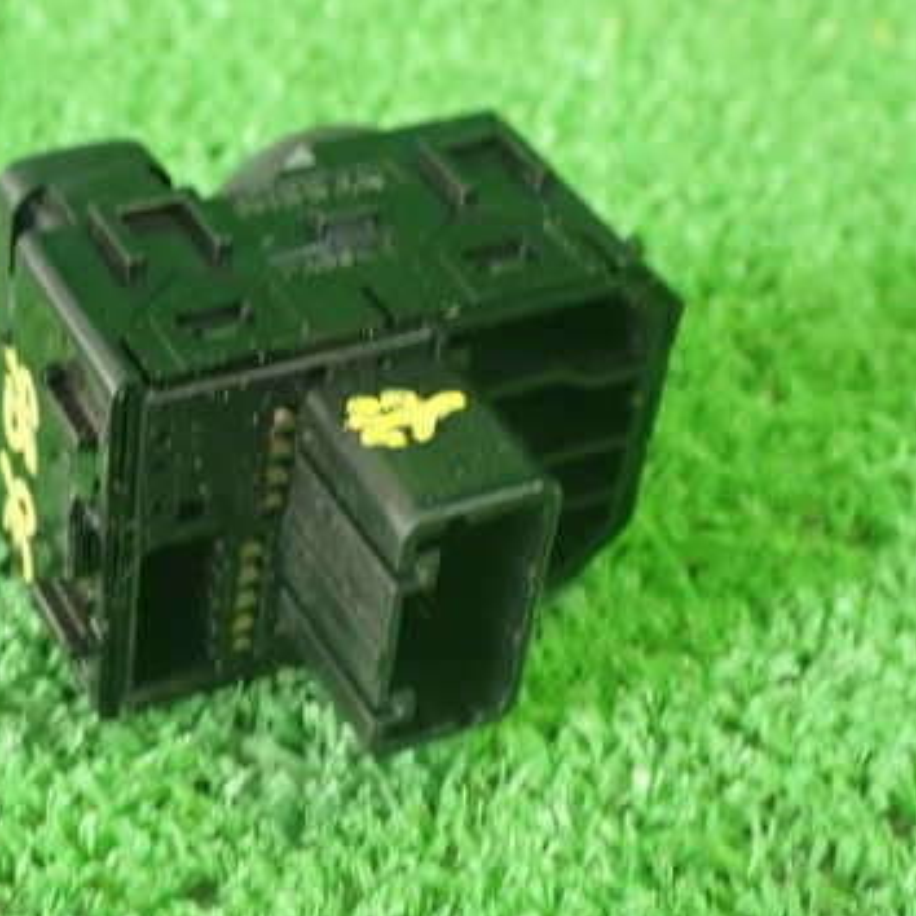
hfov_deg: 23.0
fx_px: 2245
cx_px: 326
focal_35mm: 75
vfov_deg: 23.1
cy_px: 435
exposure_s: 1/20
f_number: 3.2
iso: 800
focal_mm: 9.01
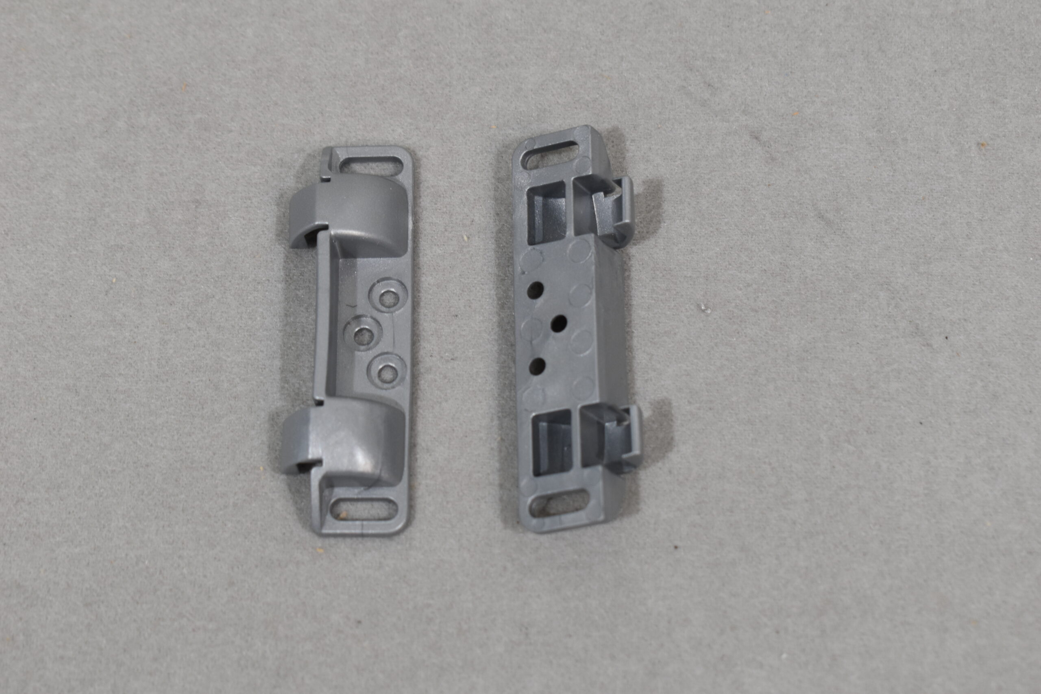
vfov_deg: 16.6
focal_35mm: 82
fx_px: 2386
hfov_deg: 24.6
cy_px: 347
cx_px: 520
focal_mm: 55
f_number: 7.1
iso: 400
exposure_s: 1/60
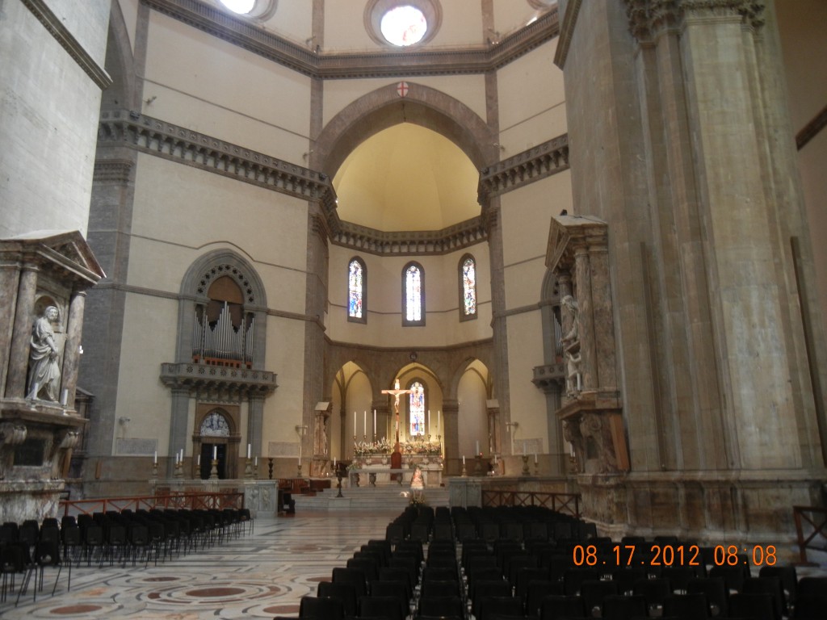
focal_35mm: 30
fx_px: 717
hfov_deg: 60.0
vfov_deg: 46.8
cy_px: 310
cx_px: 414
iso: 200
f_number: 3.5
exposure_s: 1/1.6
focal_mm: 5.4
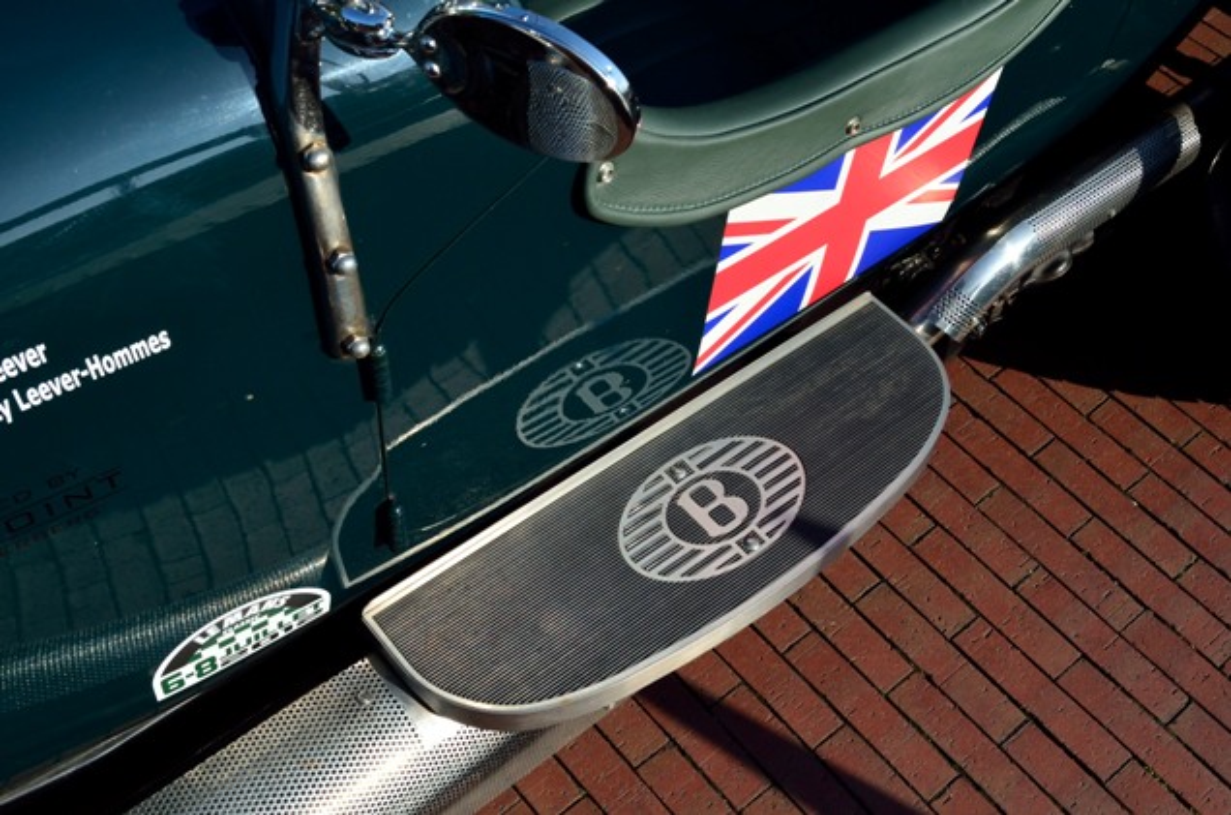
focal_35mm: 42
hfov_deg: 46.5
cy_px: 408
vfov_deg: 31.7
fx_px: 1433
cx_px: 616
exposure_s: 1/640
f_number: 13
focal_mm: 28
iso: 640
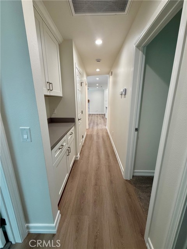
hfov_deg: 85.7
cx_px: 94
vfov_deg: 102.1
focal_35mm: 14
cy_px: 124
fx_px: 101
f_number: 2.2
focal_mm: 2.22
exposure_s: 1/120
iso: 200
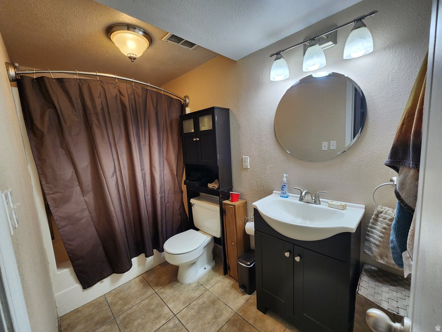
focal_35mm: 13
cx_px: 221
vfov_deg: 89.9
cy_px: 166
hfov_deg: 106.2
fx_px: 166
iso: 125
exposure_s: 1/60
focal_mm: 2.2
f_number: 2.2
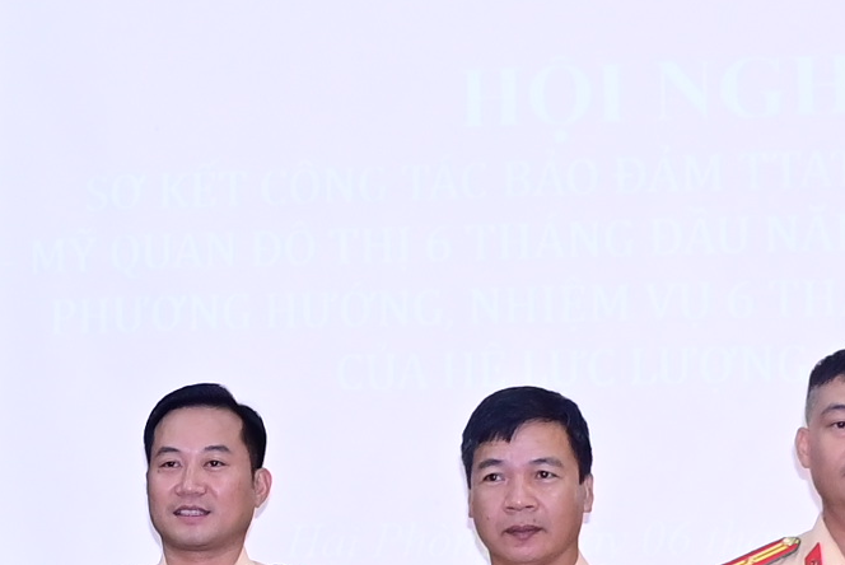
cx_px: -260
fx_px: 3124
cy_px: 674
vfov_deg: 10.2
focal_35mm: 133
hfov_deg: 14.7
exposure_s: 1/200
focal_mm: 20
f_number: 4.5
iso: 1250
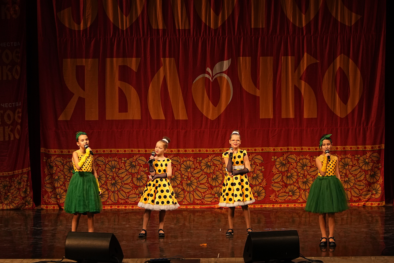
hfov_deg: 17.5
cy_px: 132
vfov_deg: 11.7
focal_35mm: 117
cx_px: 197
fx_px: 1280
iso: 1600
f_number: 2.8
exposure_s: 1/500
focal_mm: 78
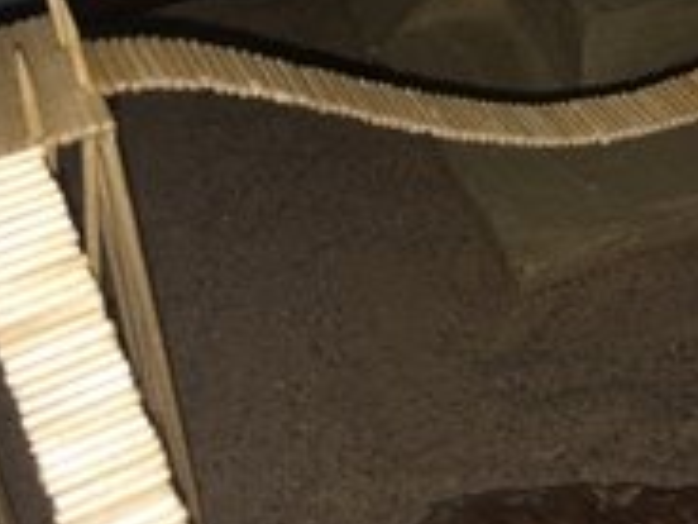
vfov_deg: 22.9
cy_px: 91
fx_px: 1270
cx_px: 615
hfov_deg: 29.6
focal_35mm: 63
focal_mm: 4.15
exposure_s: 1/32
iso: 32
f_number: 2.2
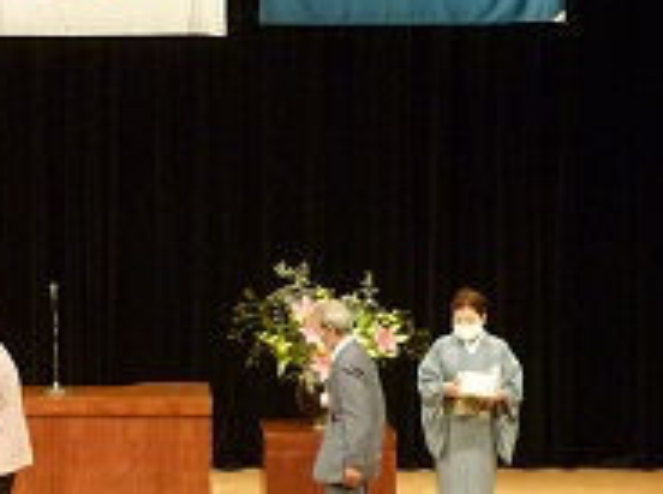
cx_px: 31
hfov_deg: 12.5
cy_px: 157
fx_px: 2999
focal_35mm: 157
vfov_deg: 9.4
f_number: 3.1
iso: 400
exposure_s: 1/30
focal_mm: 7.4
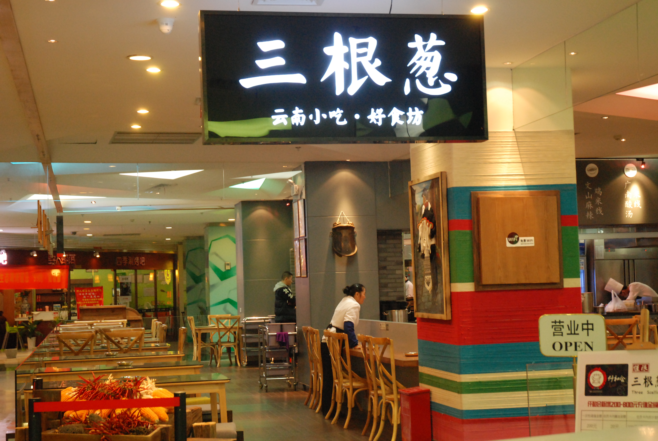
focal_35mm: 60
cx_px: 329
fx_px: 1098
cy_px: 220
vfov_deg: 22.7
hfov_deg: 33.4
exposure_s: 1/30
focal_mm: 40
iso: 1250
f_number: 4.5
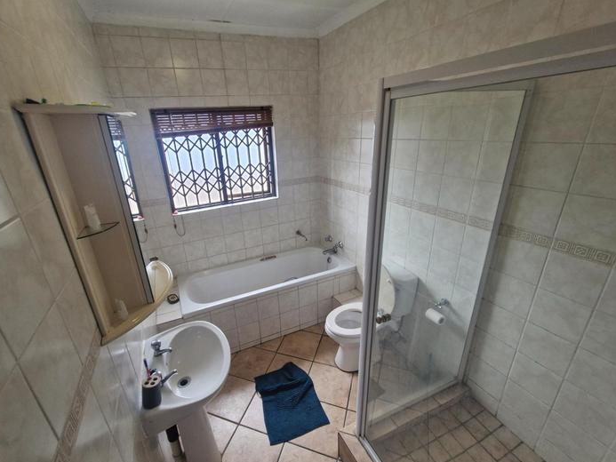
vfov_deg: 81.7
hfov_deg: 97.8
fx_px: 267
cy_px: 237
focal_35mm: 15
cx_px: 277
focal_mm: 1.74
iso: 160
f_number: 2.2
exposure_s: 1/50
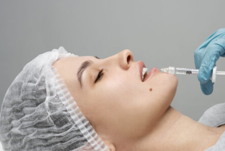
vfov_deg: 17.7
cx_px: 155
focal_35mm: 77
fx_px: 482
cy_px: 80
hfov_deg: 26.1
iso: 500
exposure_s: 1/125
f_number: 8
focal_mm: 55
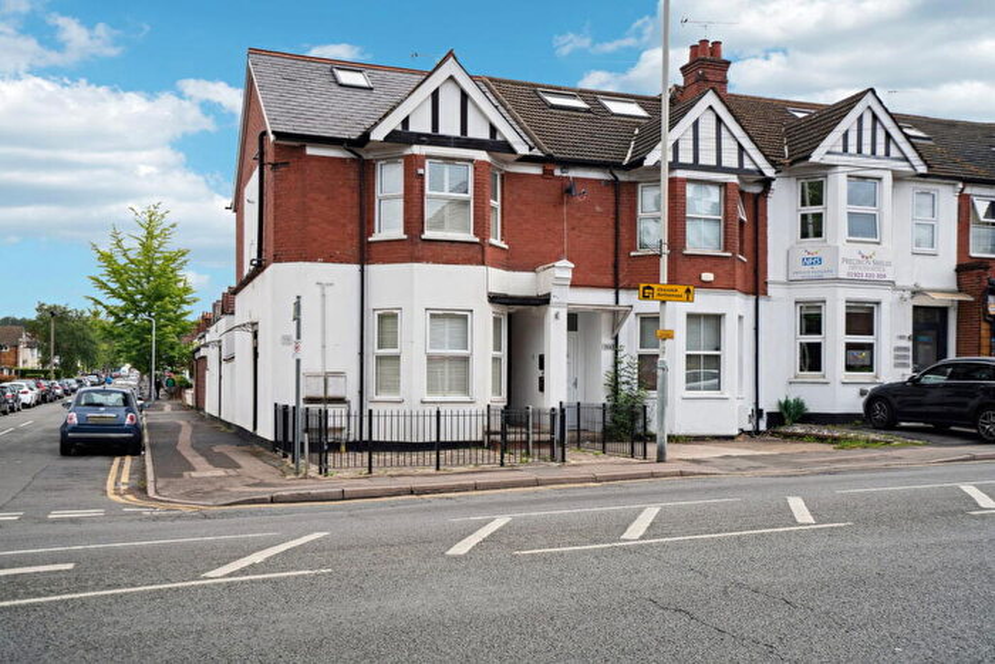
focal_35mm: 35
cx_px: 498
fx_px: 967
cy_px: 332
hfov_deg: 54.4
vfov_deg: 37.9
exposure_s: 1/2000
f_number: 5.6
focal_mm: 35
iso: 640
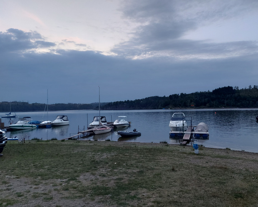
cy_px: 97
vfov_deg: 53.2
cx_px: 145
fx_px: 206
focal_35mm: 27
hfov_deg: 63.8
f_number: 1.8
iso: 200
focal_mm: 5.23
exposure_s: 1/30
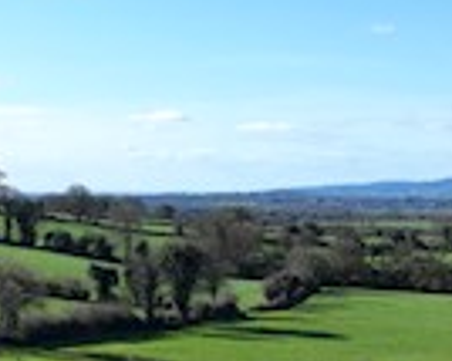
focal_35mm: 122
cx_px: 391
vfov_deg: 12.3
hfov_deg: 15.6
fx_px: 1631
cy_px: 466
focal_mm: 12.29
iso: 200
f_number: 2.8
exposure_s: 1/2500
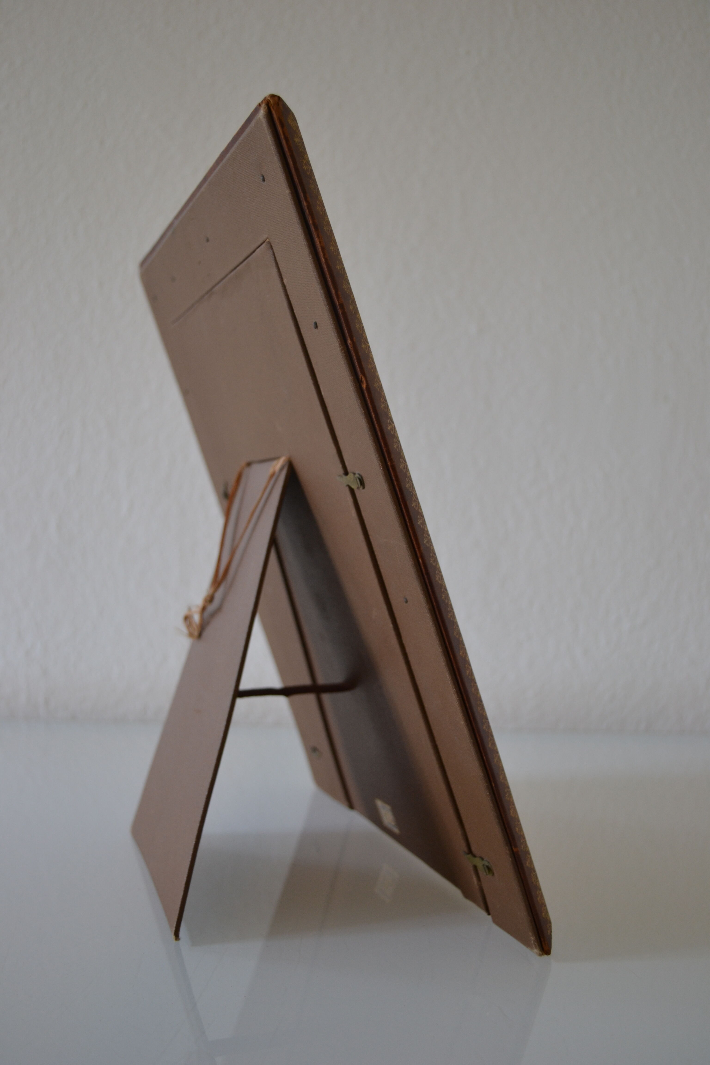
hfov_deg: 36.9
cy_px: 532
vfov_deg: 53.1
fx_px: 1065
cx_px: 355
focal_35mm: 36
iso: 400
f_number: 4
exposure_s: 1/60
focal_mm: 24
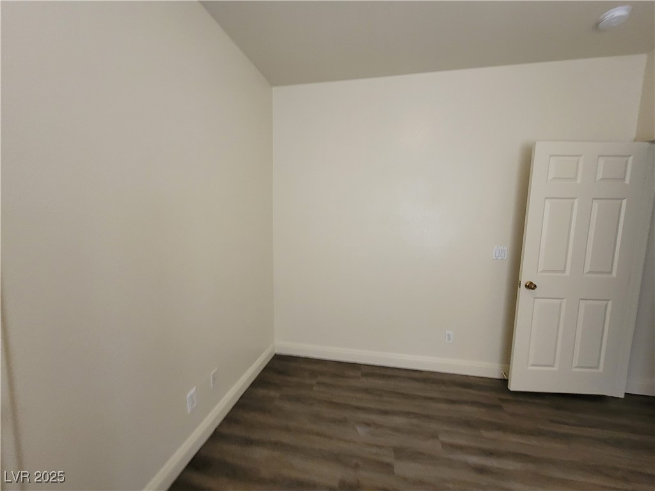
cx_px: 328
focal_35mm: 13
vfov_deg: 89.9
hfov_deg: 106.2
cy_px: 246
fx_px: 246
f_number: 2.2
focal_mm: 2.2
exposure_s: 1/60
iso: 250
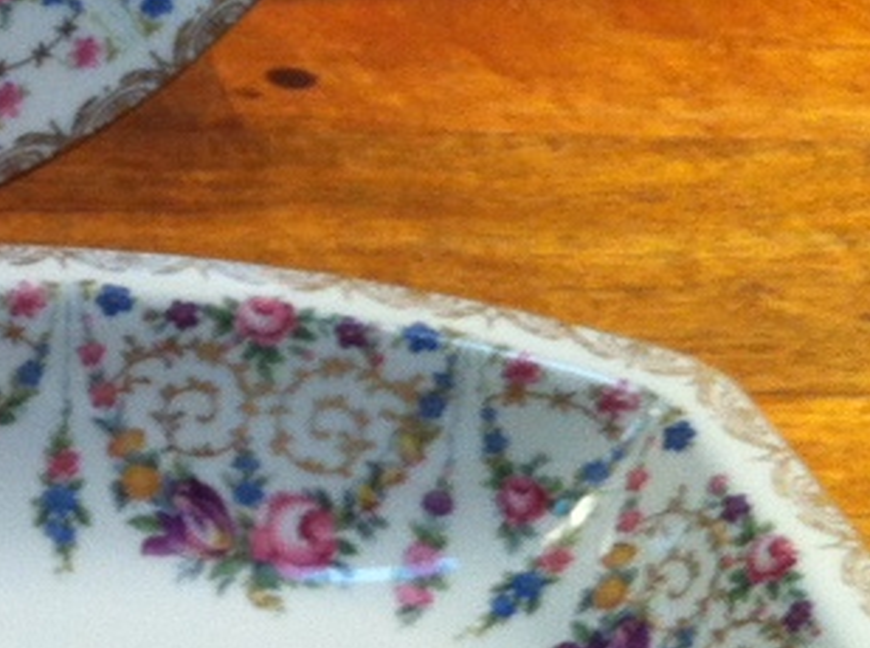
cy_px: 90
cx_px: -636
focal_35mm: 147
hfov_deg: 12.4
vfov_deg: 10.0
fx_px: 3685
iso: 100
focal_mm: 3.85
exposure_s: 1/15
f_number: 2.8
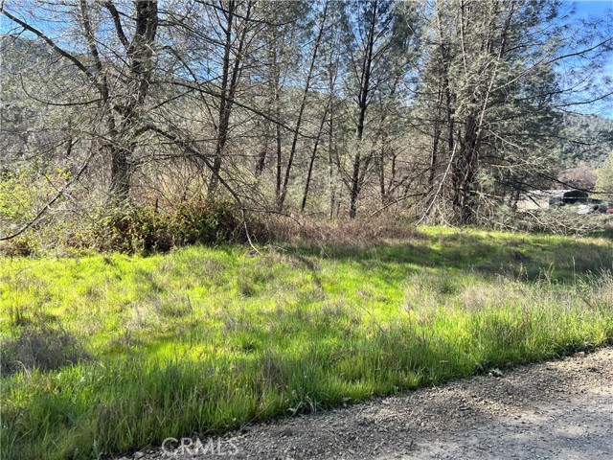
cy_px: 230
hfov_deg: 67.3
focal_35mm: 26
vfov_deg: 53.1
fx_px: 460
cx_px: 306
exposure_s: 1/808
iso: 50
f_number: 1.5
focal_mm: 5.7
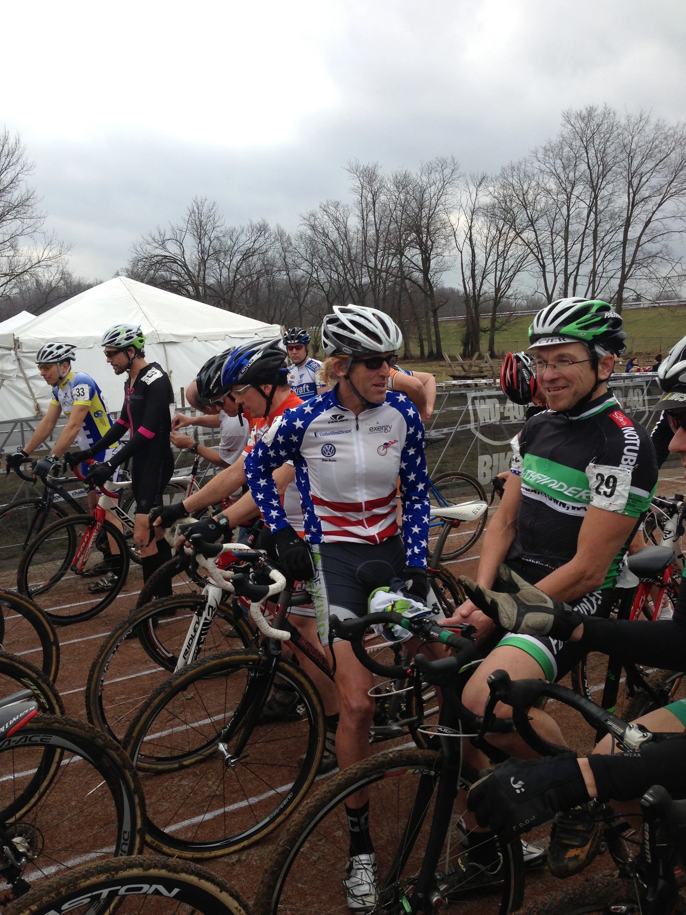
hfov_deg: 42.9
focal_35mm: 33
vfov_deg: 55.4
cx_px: 343
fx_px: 872
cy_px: 458
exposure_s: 1/951
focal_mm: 4.13
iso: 50
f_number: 2.4
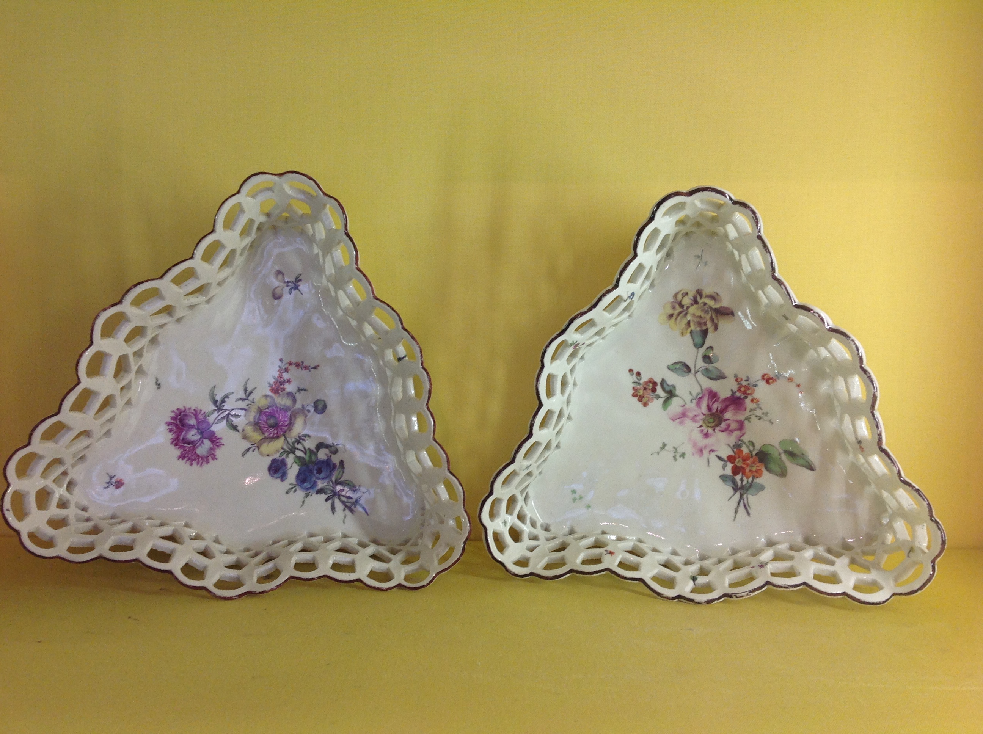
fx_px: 992
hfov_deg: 52.7
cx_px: 492
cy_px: 367
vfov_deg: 40.6
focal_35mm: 35
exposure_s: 1/60
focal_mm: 4.28
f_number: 2.4
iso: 64
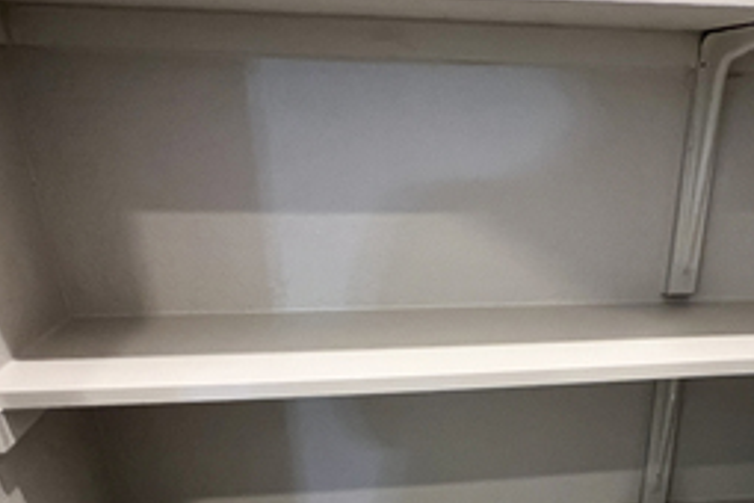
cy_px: 553
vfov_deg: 33.8
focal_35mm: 34
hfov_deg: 54.7
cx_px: 503
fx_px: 712
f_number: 1.8
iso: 500
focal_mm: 1.57
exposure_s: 1/60
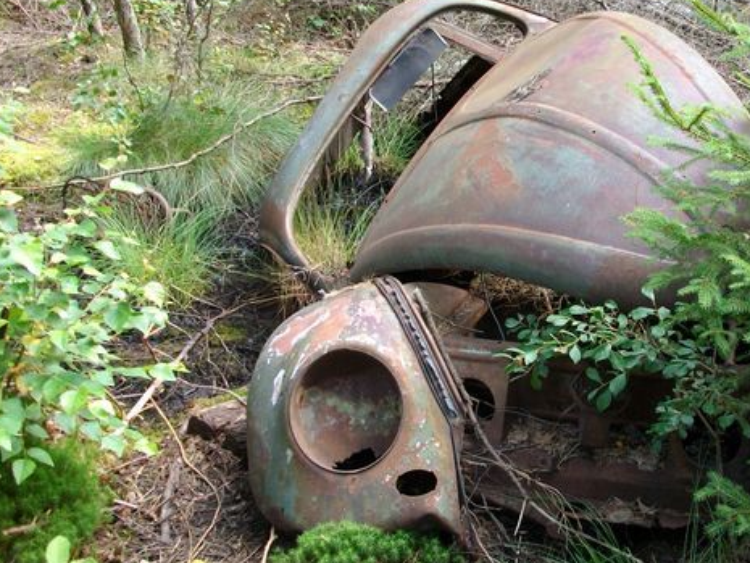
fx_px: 954
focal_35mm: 44
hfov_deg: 42.3
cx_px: 505
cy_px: 237
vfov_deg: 32.8
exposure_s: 1/70.5
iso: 80
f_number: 2.9
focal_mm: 5.7
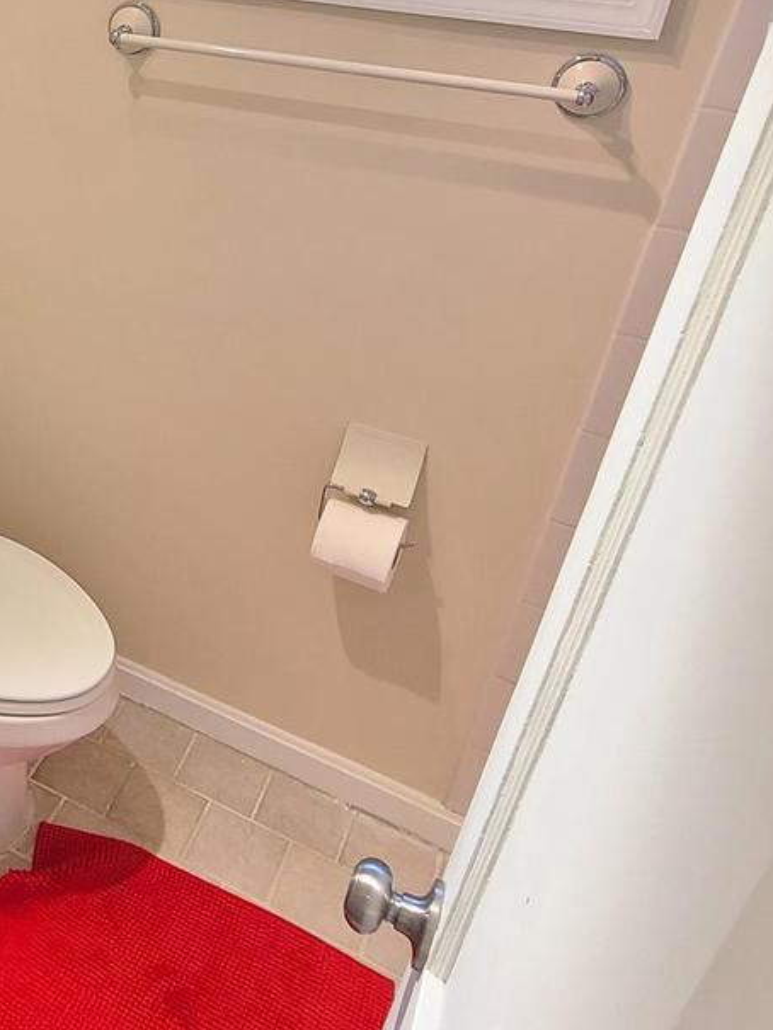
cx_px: -85
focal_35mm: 33
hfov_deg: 36.2
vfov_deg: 53.5
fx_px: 982
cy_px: 295
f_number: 2.2
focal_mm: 2.2
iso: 320
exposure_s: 1/60
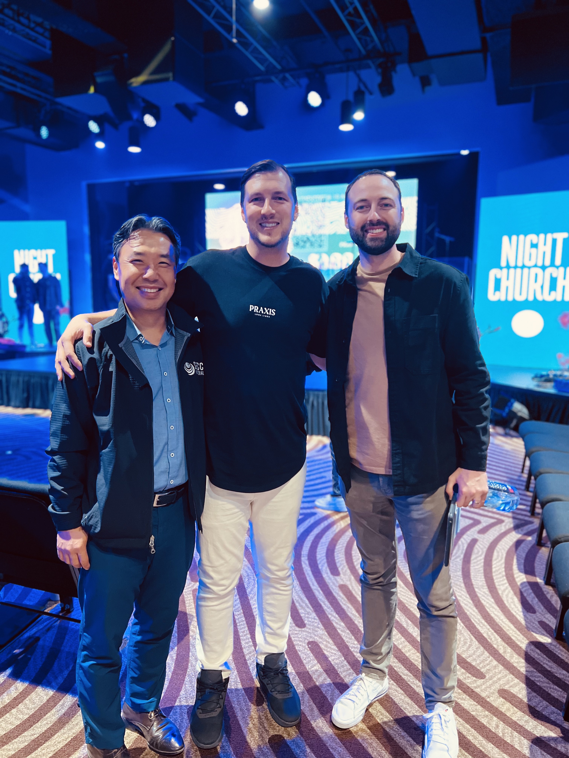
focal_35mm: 26
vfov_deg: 67.3
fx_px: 570
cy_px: 379
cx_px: 284
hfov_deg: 53.1
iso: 500
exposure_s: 1/40
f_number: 1.5
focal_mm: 5.7
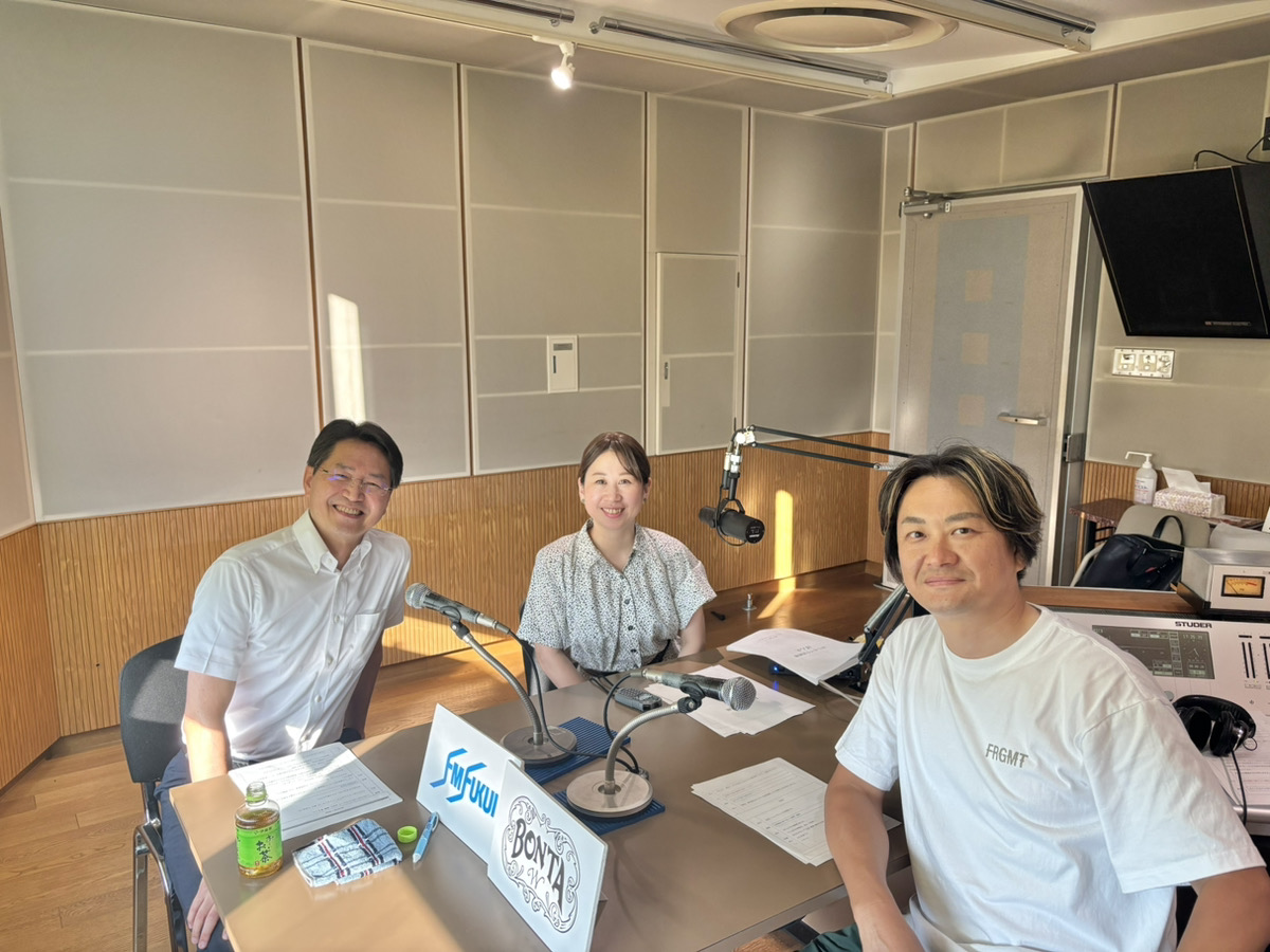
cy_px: 476
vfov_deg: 53.1
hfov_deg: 67.3
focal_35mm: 26
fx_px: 954
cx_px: 635
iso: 125
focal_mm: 5.96
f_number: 1.6
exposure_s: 1/120
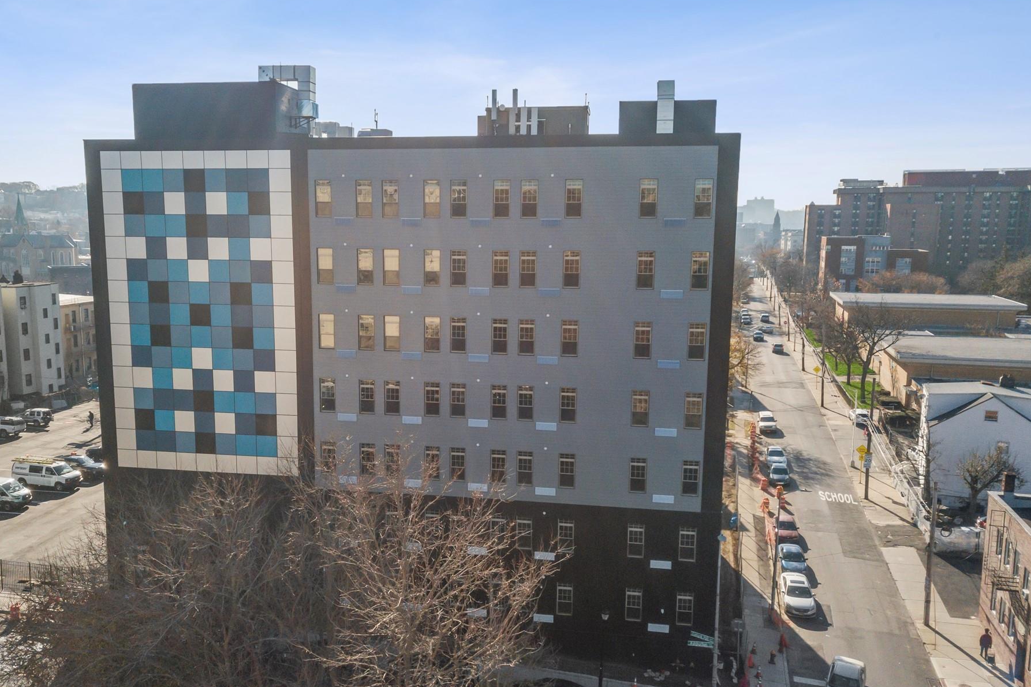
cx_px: 452
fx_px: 888
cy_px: 352
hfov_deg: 60.1
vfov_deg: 42.3
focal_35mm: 31
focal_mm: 4.73
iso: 200
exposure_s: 1/80
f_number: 2.2
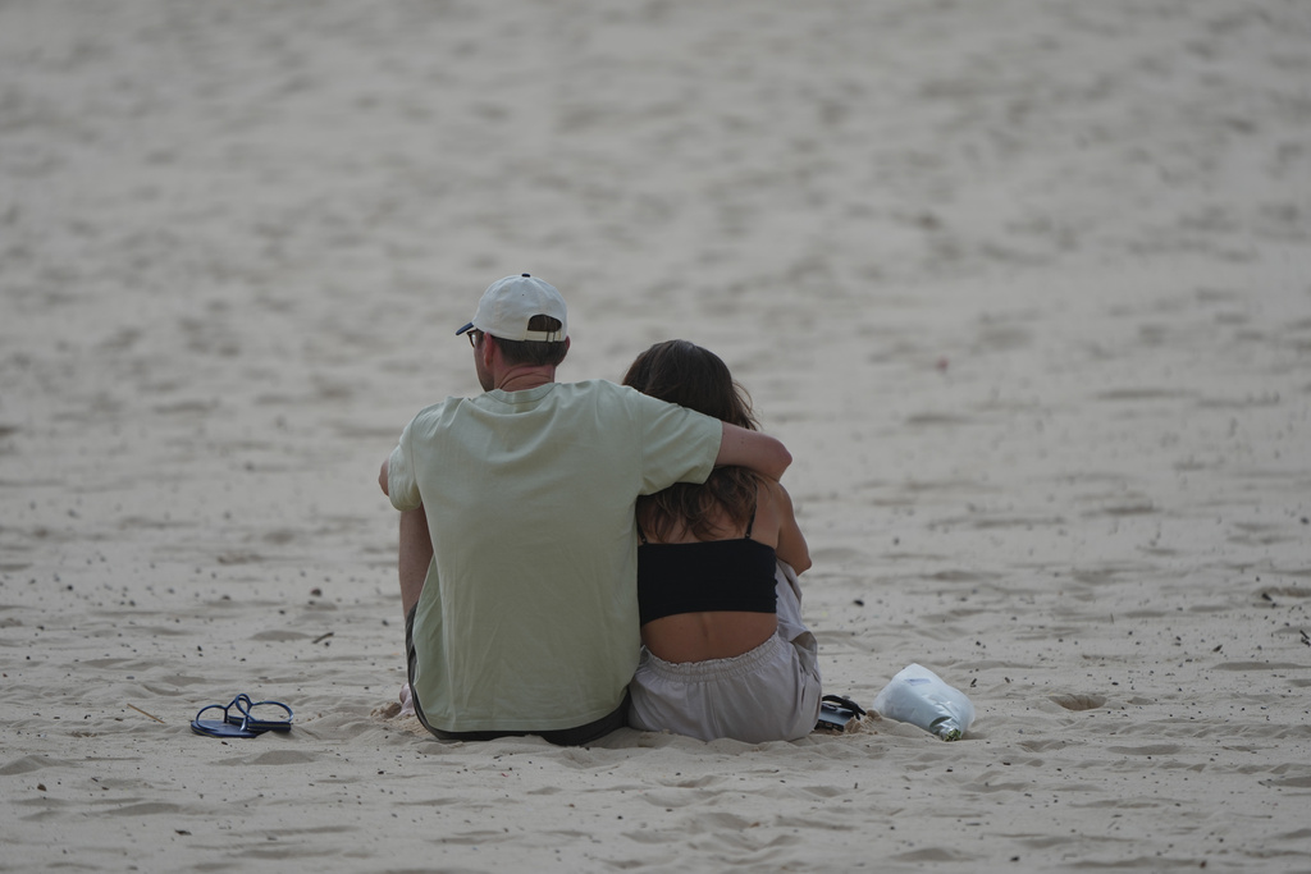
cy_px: 437
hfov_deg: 3.9
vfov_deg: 2.6
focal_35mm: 535
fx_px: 19484
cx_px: 656
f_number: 6.3
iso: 250
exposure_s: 1/1600
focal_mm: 535
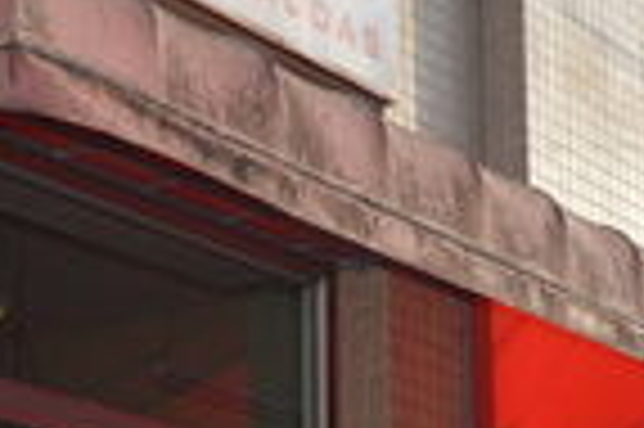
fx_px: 2375
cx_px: 297
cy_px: 446
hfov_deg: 15.4
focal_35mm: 133
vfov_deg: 10.2
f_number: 4
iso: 100
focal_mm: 23
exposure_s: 1/200
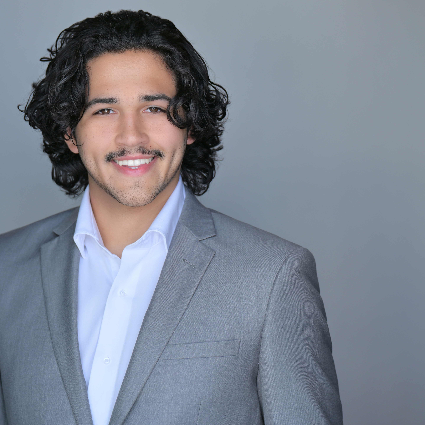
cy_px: 212
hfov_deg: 11.9
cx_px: 133
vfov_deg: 11.9
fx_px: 2042
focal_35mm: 147
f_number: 3.5
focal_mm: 115
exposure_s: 1/320
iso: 200
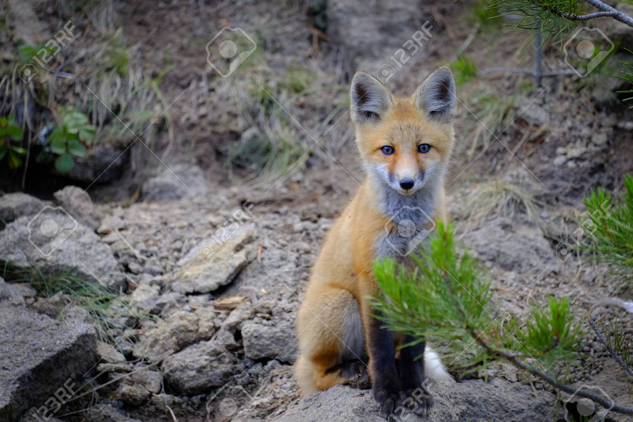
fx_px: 5273
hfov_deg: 6.9
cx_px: 316
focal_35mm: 300
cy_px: 211
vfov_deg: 4.6
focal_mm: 200
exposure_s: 1/125
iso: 400
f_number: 4.8
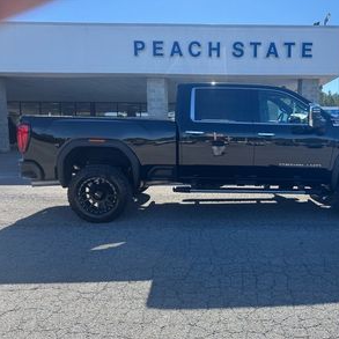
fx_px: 321
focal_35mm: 29
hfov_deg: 54.4
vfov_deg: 55.6
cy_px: 172
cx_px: 229
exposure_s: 1/1151
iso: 80
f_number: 1.78
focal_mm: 6.76
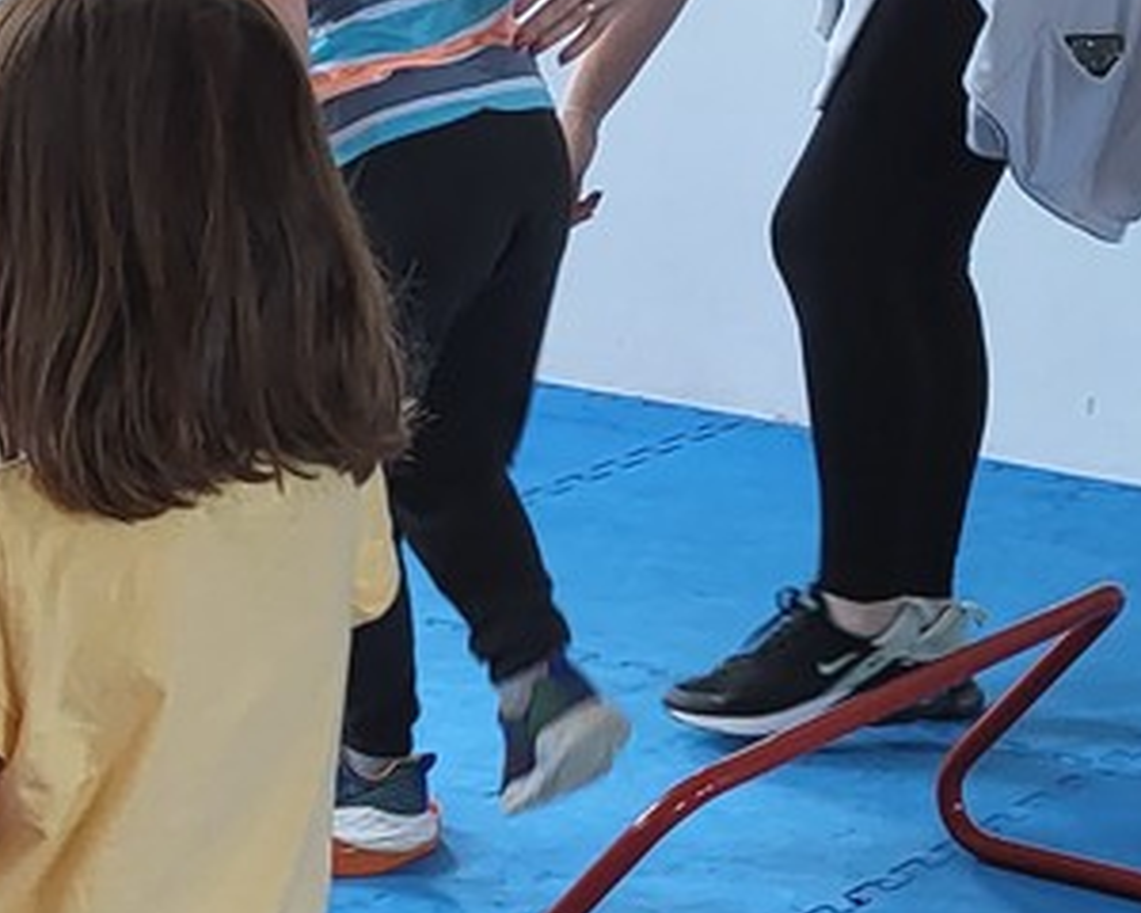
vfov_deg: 11.6
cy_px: 1179
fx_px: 4390
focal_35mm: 130
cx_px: -118
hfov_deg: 14.5
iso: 100
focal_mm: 5.4
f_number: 1.8
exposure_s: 1/100
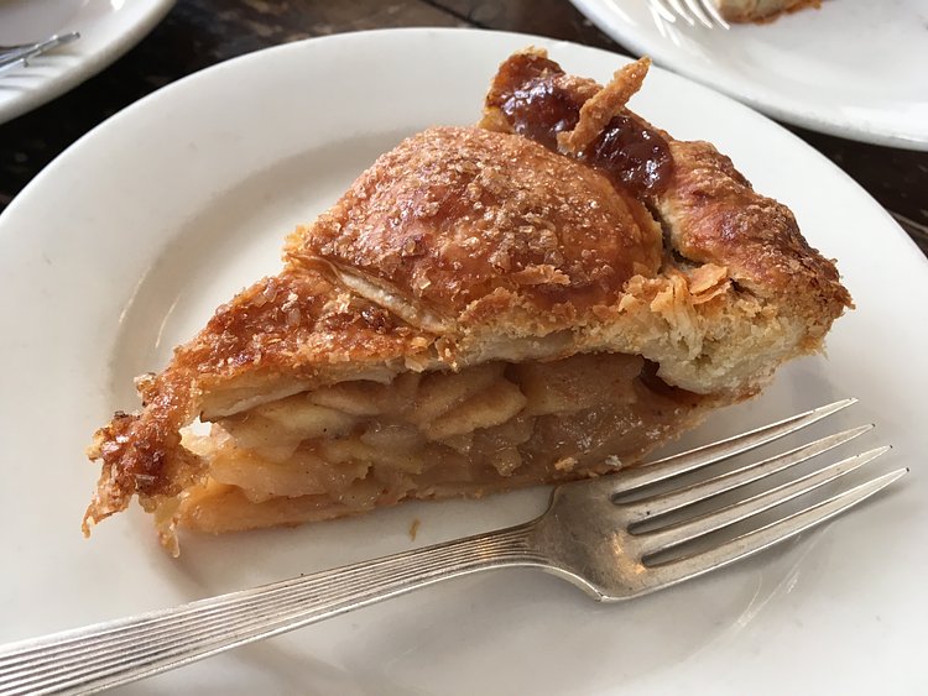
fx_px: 778
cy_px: 348
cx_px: 464
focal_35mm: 29
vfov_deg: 48.3
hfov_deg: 61.6
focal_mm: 4.15
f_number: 2.2
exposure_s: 1/30
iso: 32
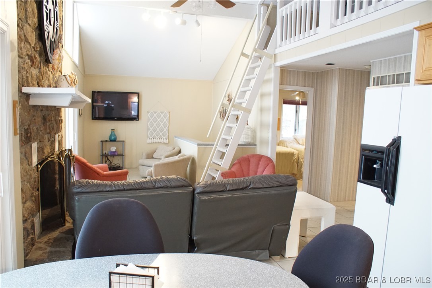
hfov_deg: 61.9
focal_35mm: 30
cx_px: 216
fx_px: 360
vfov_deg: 43.6
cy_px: 144
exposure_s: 1/60
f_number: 4
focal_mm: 20
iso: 3200
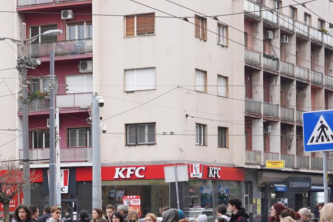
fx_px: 1100
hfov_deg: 16.7
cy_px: 242
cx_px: -37
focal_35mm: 119
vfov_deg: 11.4
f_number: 4
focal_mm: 51
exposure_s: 1/1000
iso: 1000
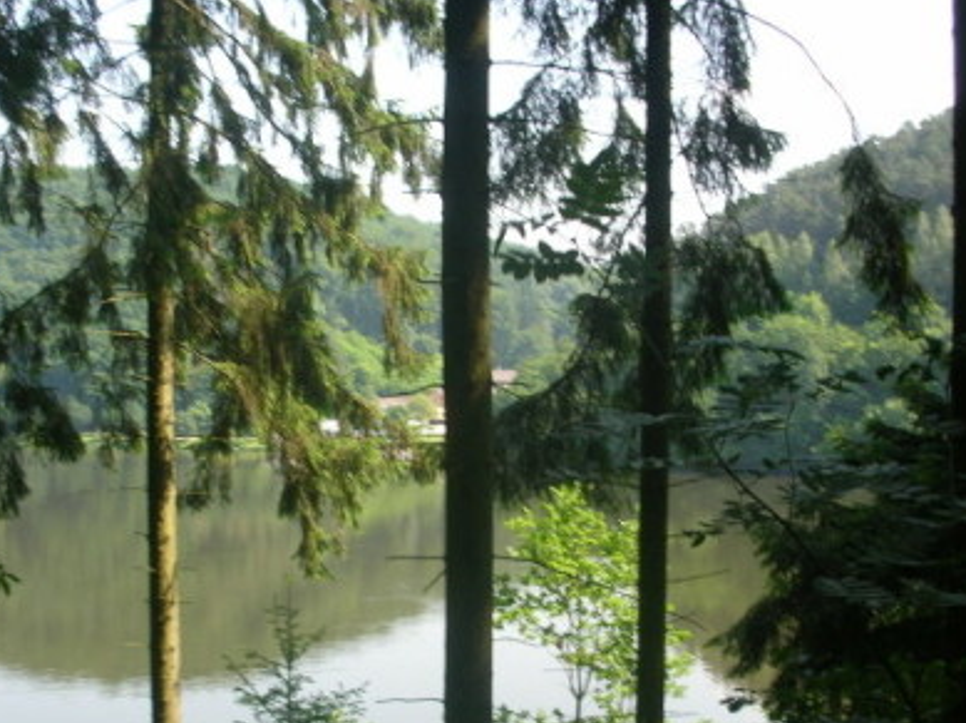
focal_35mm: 45
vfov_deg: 32.0
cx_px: 350
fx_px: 1255
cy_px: 437
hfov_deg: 41.7
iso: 50
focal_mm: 5.8
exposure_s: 1/31.1
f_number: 8.5
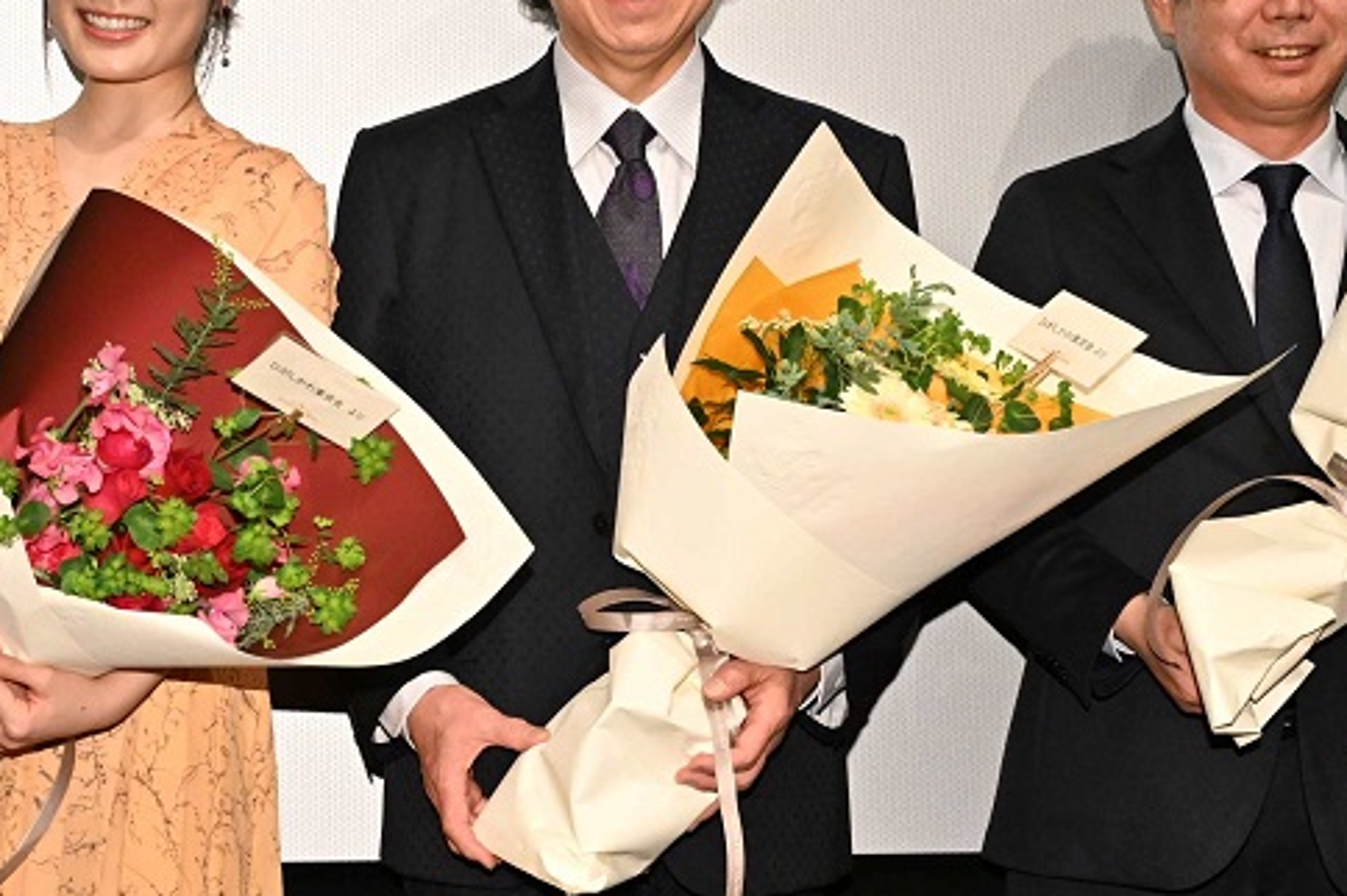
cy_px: 707
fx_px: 3114
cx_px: 419
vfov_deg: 16.3
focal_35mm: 83
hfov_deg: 24.3
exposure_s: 1/200
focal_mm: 32.5
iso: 3200
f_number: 4.8
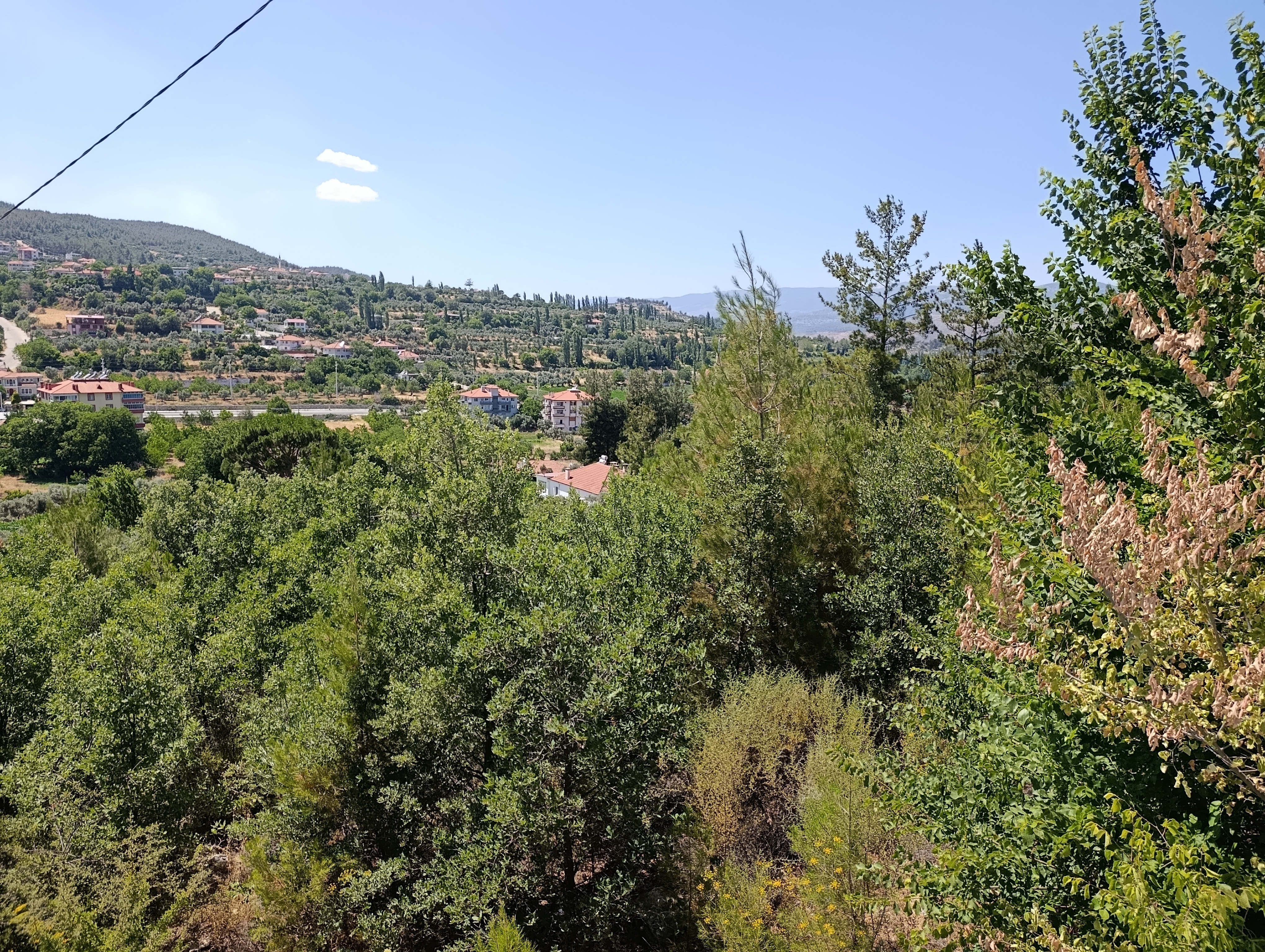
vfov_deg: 59.0
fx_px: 842
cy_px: 476
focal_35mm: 23
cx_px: 632
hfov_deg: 73.8
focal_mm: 6.11
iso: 50
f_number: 1.65
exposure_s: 1/546
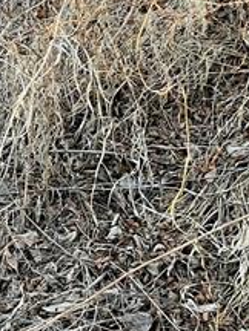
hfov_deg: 13.2
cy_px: 172
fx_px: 988
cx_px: -177
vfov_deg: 19.1
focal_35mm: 103
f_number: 1.8
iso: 25
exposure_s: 1/120
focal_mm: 3
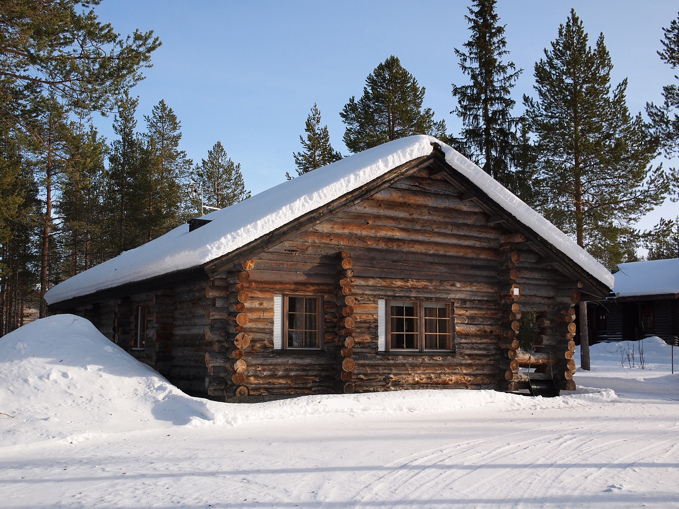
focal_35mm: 40
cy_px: 254
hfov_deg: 46.8
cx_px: 340
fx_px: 785
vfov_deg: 36.0
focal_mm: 20
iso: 200
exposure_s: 1/800
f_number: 5.6
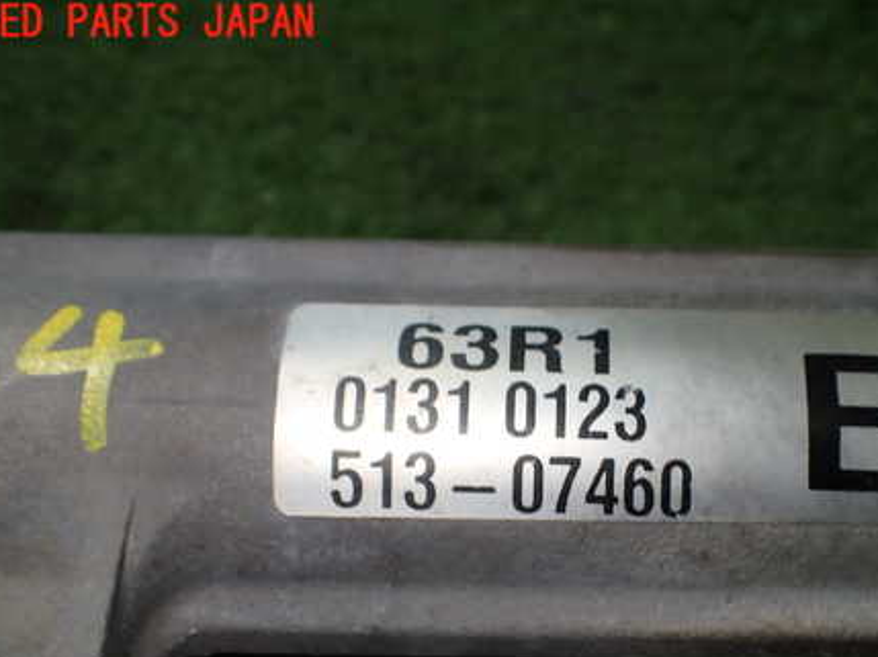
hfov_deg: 44.4
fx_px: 1064
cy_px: 458
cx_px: 557
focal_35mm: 42
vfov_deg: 33.9
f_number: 2.3
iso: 125
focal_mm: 5.4
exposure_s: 1/125
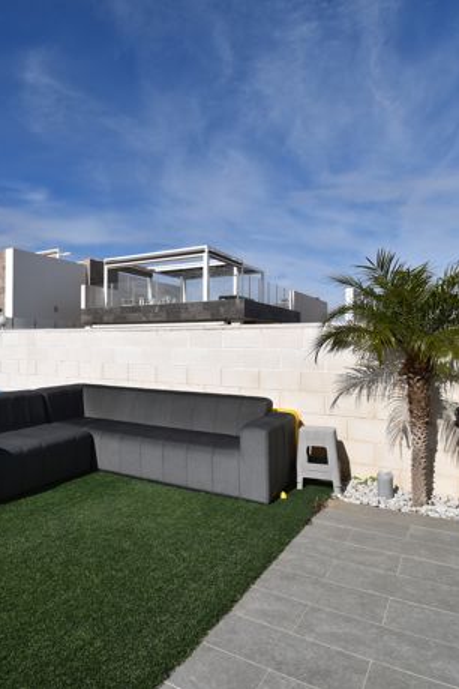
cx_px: 91
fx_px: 440
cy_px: 340
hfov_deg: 51.6
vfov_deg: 76.1
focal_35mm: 23
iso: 100
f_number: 10
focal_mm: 10
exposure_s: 1/400
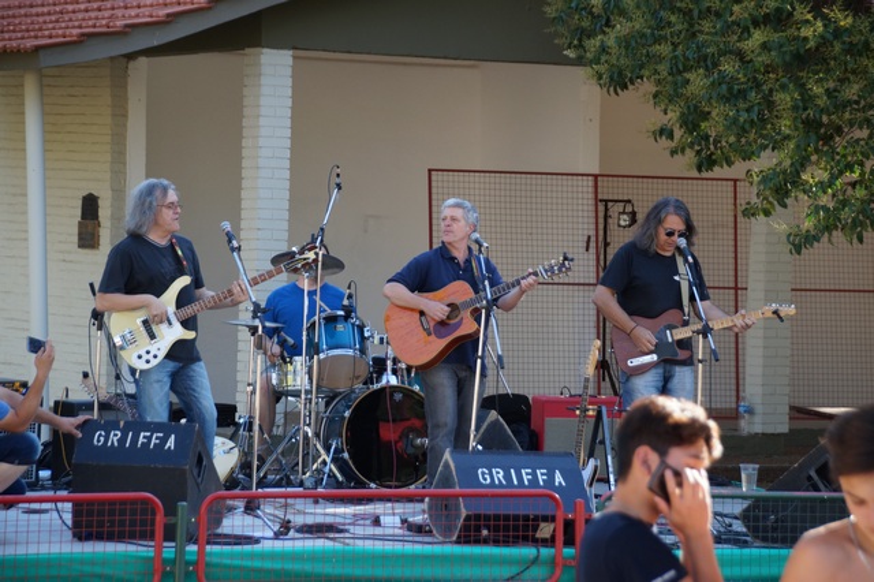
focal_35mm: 165
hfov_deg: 12.5
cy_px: 291
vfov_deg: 8.3
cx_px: 437
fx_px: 4004
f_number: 6.3
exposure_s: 1/200
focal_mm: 110
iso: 500
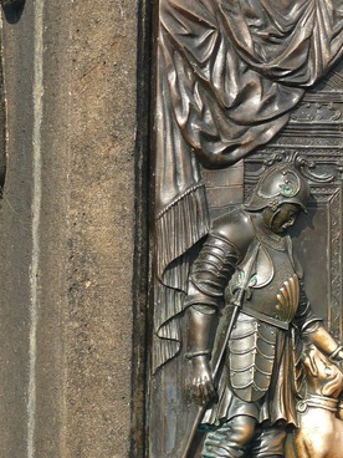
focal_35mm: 220
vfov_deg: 9.0
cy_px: 241
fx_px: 2907
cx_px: 303
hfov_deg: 6.7
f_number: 4
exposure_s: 1/200
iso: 100
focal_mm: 22.9
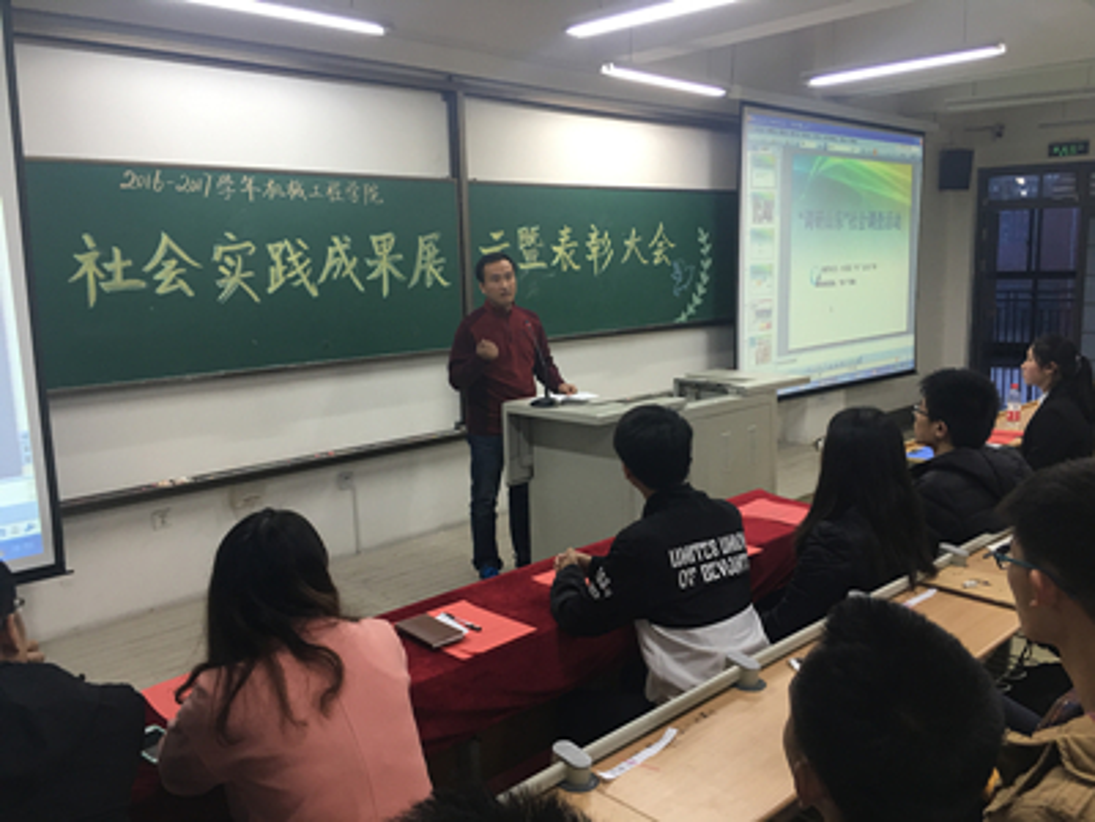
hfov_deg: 61.7
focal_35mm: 29
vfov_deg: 48.2
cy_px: 411
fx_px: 917
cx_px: 548
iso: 32
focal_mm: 4.15
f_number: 2.2
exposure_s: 1/17
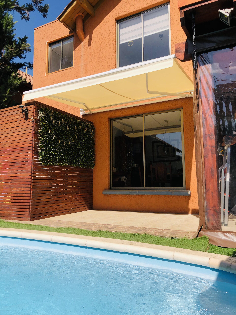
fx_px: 255
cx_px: 118
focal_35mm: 28
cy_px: 158
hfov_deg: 49.7
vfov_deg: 63.4
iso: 20
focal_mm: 4
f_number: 1.8
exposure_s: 1/2857
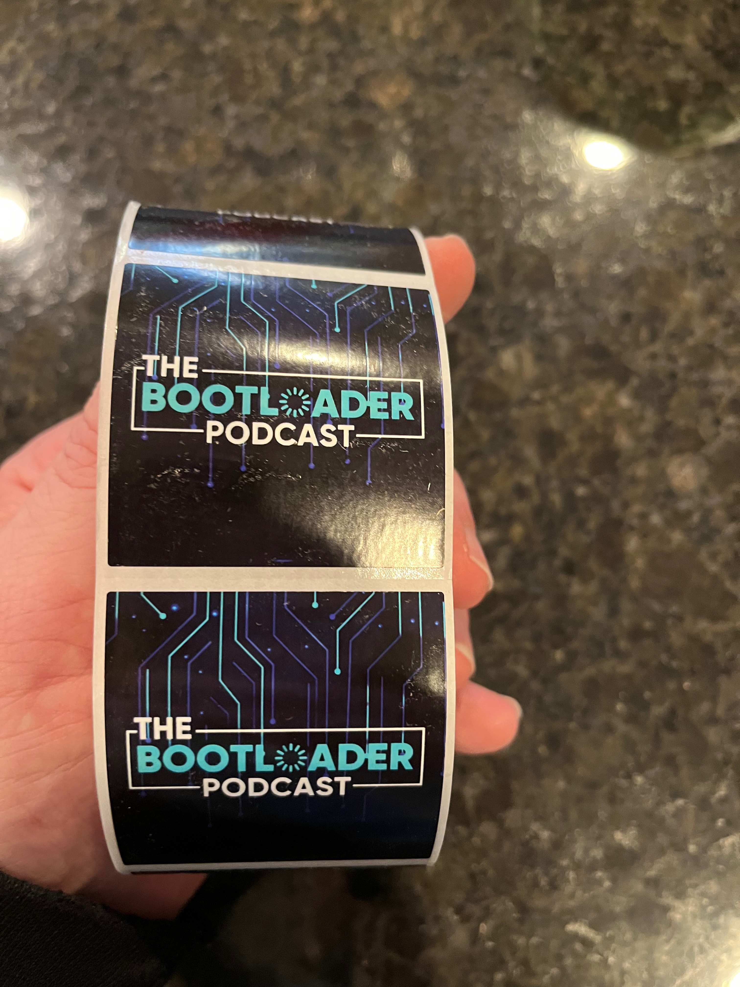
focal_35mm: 26
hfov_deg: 53.1
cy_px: 494
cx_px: 370
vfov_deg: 67.3
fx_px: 741
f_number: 1.6
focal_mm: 5.1
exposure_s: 1/40
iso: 500
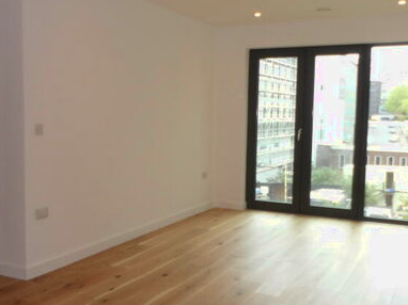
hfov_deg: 42.2
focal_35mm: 44
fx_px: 518
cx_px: 123
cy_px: 155
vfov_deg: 32.8
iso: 100
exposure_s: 1/47
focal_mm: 4.3
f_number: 4.1
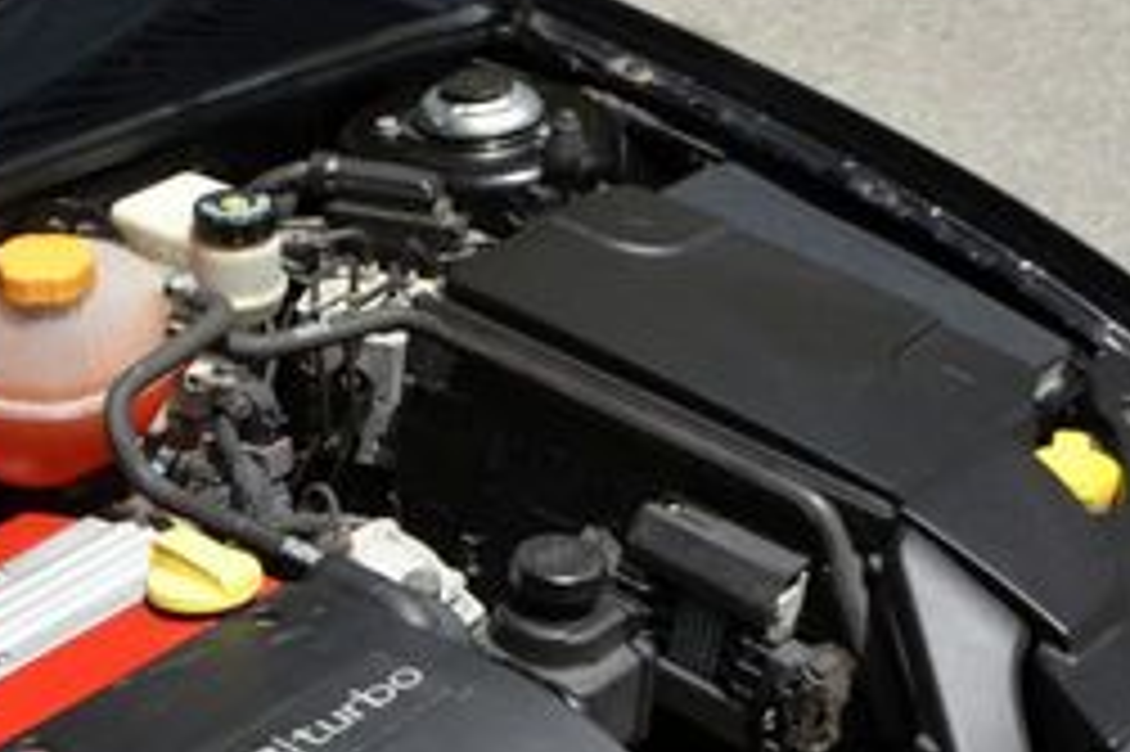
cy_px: 738
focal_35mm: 84
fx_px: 2635
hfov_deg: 23.5
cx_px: 77
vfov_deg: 15.9
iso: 180
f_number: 8
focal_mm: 22
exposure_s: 1/250
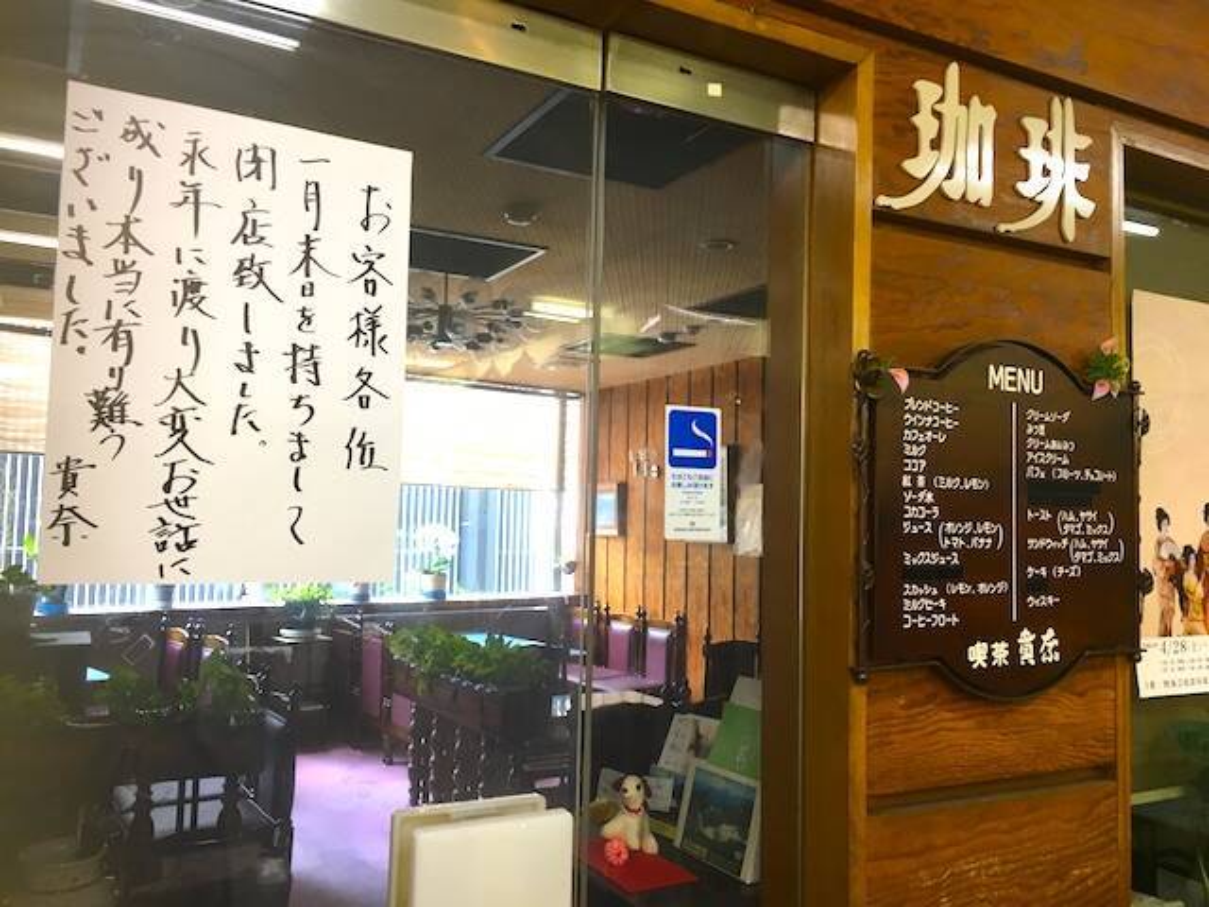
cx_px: 604
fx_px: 1013
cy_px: 454
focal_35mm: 29
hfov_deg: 61.7
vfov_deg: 48.2
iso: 32
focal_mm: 4.15
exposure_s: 1/30
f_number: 2.2
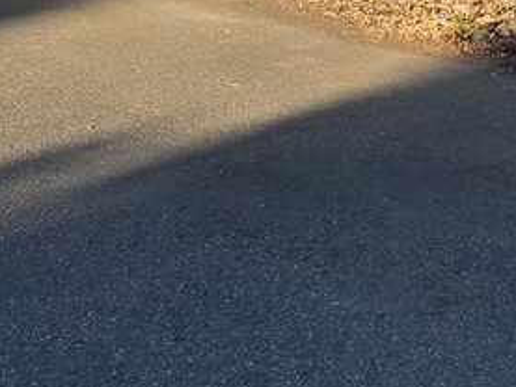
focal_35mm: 133
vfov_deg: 10.8
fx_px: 1983
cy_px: -180
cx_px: 428
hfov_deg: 14.7
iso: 80
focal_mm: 6.3
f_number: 1.7
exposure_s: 1/1989
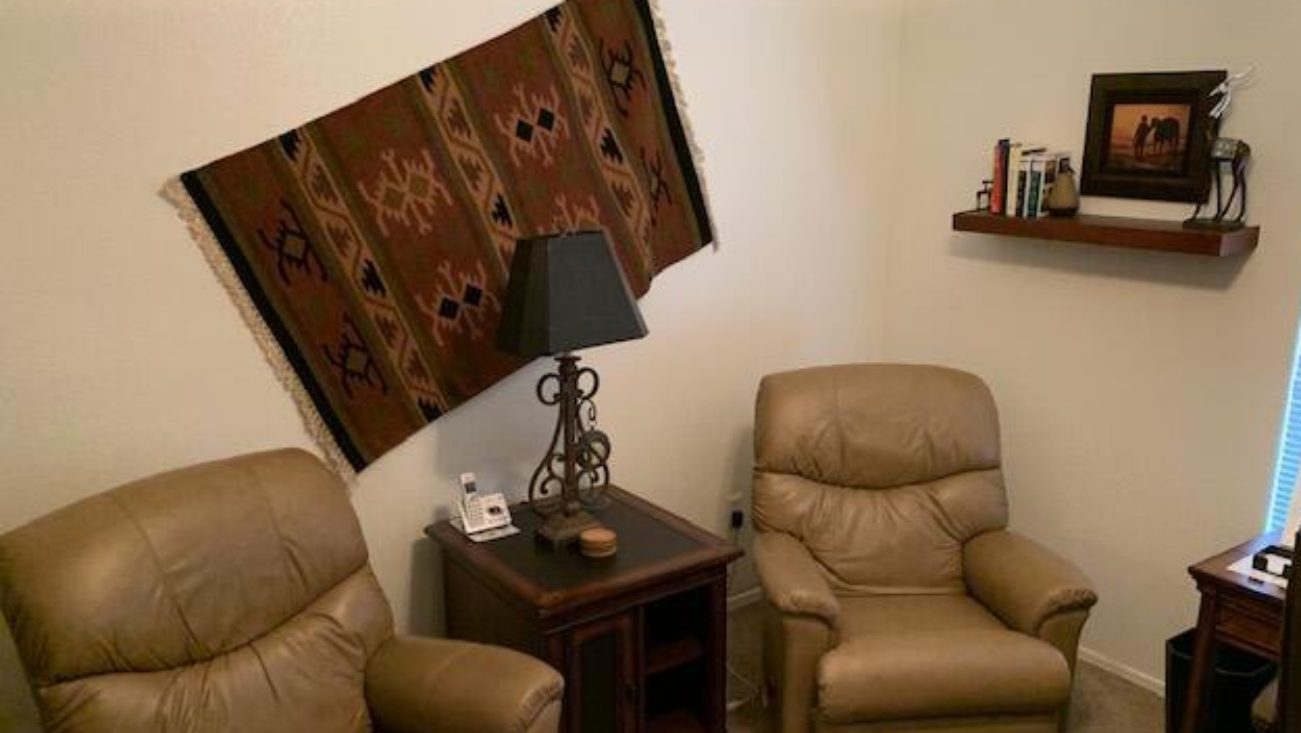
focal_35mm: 29
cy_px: 439
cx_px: 649
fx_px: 1001
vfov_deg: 40.0
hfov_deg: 66.1
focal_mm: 4.25
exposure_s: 1/30
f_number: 1.8
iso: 640
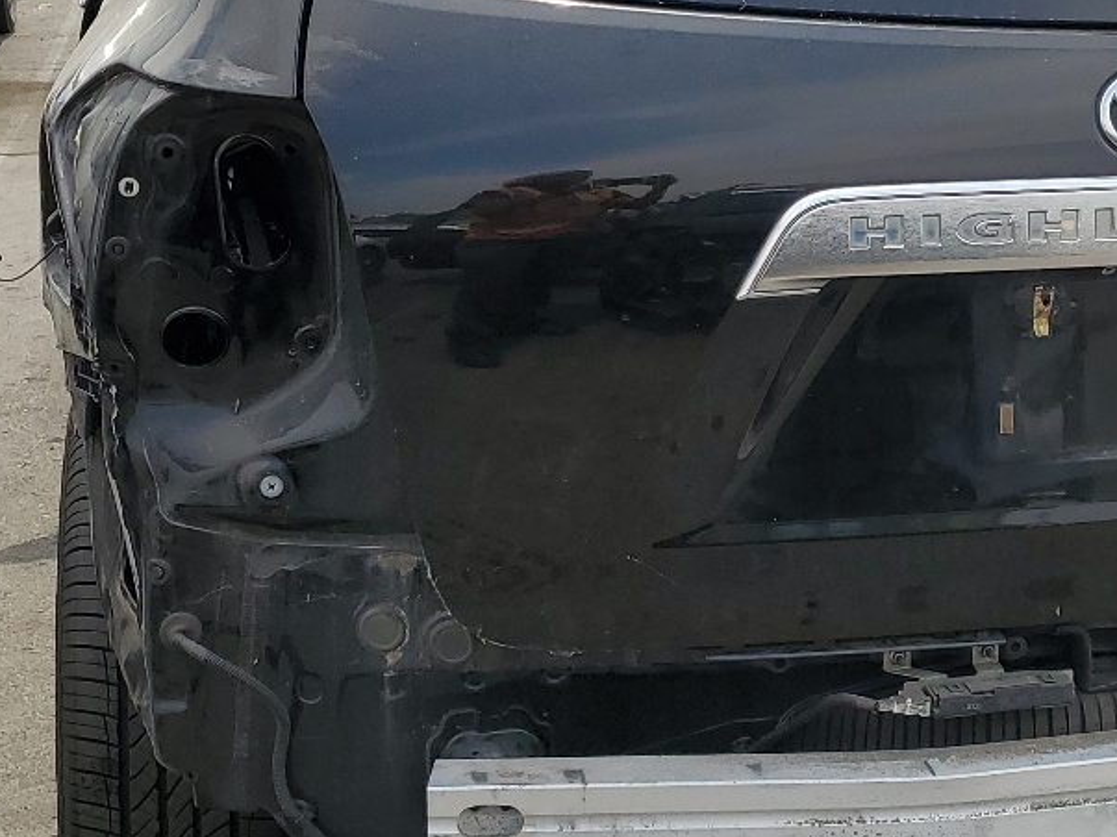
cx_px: 956
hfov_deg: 27.4
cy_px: 235
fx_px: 2226
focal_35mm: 69
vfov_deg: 21.2
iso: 50
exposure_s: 1/3333
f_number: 1.5
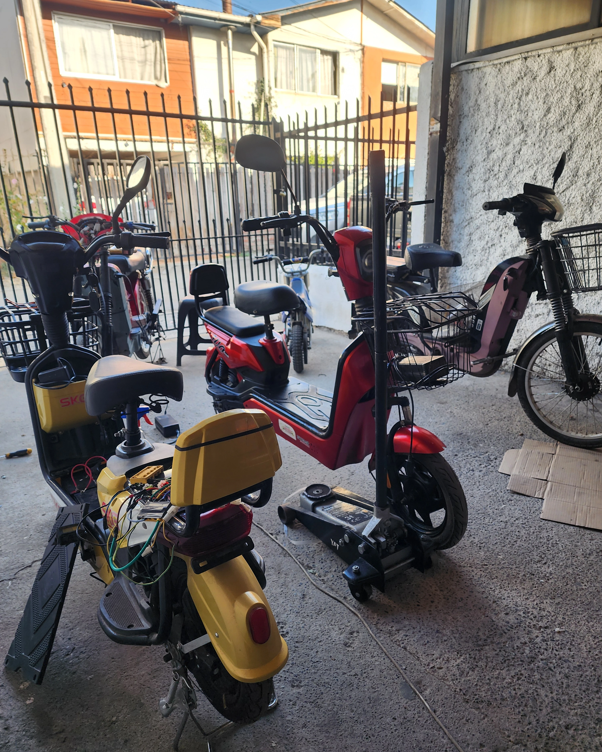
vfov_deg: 70.3
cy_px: 391
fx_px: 535
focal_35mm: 24
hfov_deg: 58.8
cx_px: 302
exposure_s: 1/180
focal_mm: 6.4
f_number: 1.8
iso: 50
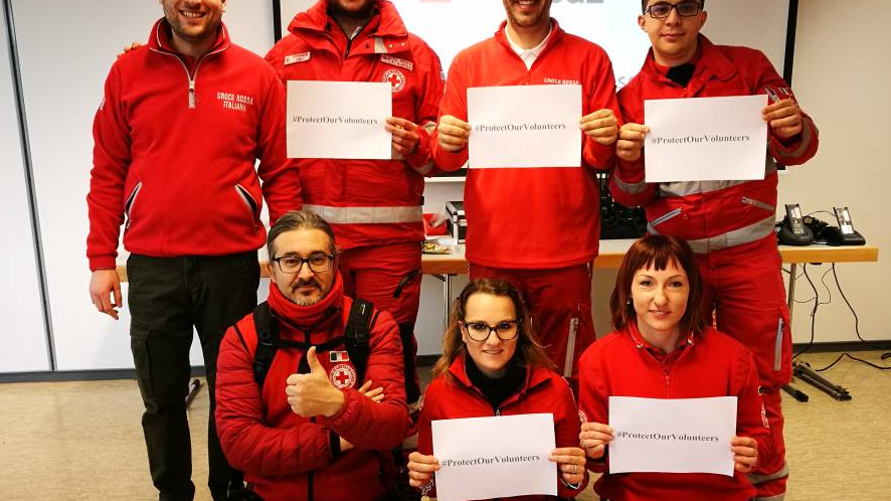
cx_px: 453
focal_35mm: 34
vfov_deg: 34.6
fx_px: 803
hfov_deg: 58.0
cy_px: 283
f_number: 2.2
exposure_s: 1/33.3
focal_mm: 4.5
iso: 250
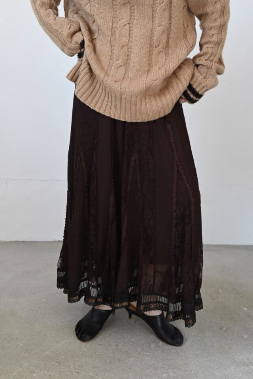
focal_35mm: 40
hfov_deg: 33.4
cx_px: 126
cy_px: 190
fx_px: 422
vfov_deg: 48.5
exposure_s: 1/100
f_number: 5
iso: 640
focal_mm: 40
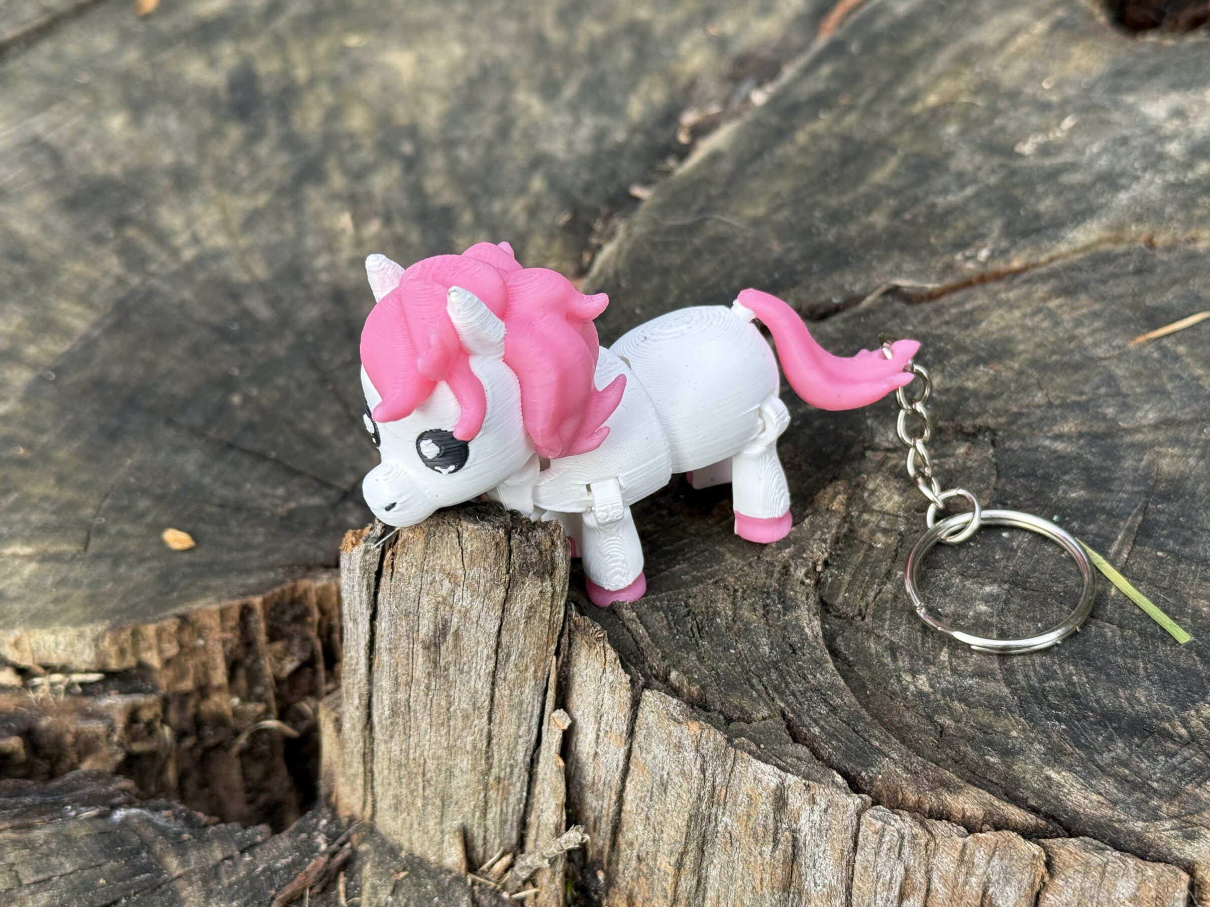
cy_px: 463
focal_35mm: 51
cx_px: 622
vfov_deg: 28.6
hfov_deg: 37.5
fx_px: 1783
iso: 64
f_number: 1.78
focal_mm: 6.76
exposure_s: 1/452
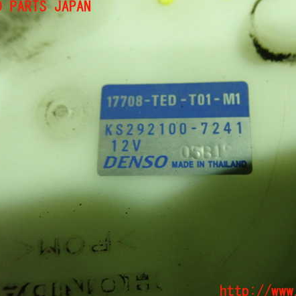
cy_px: 149
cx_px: 170
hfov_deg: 45.9
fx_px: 348
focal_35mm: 36
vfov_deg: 46.0
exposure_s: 1/40
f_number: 2.3
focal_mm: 5.5
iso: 800
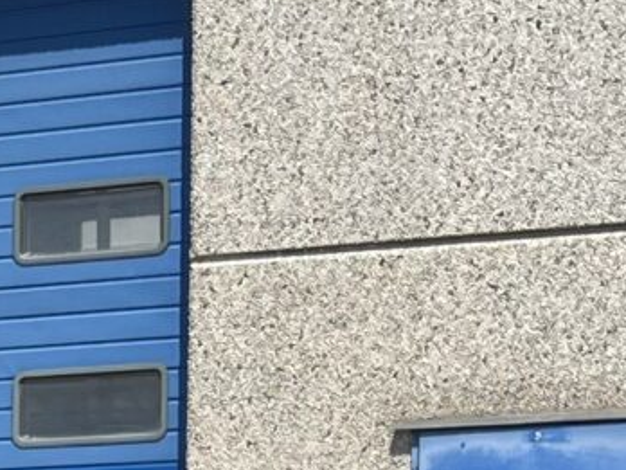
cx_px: -279
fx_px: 3454
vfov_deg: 7.4
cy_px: 999
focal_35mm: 191
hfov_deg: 10.1
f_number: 1.5
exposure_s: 1/1972
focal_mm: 5.7
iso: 50
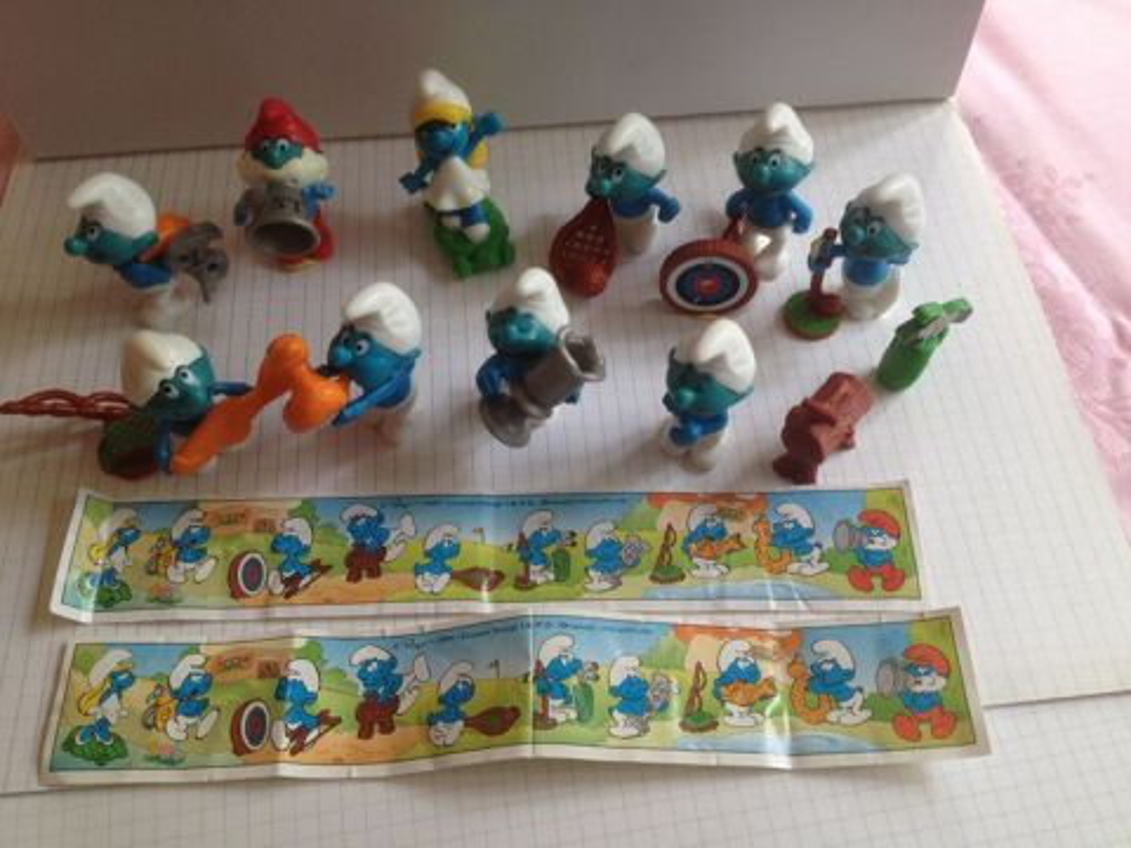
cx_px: 566
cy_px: 424
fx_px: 1144
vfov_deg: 40.7
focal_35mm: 35
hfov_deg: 52.6
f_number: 2.4
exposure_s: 1/30
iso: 50
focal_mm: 4.28
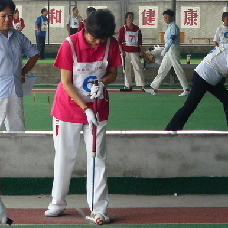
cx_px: 80
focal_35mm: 211
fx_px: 1572
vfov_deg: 8.3
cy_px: 87
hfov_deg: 8.3
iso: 200
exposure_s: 1/125
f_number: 3.6
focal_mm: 24.1
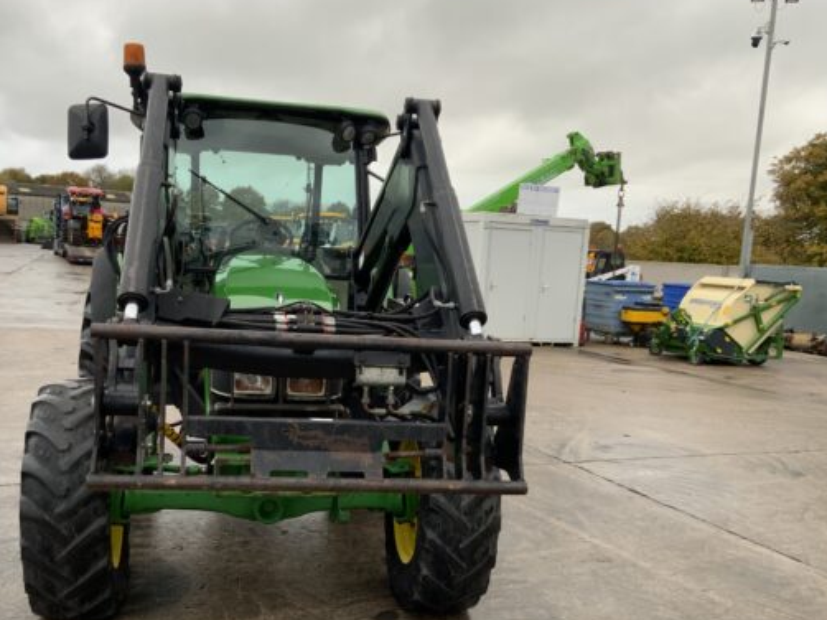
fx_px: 884
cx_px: 367
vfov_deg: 38.4
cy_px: 378
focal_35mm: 37
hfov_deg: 50.1
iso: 64
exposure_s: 1/111
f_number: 1.8
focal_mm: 3
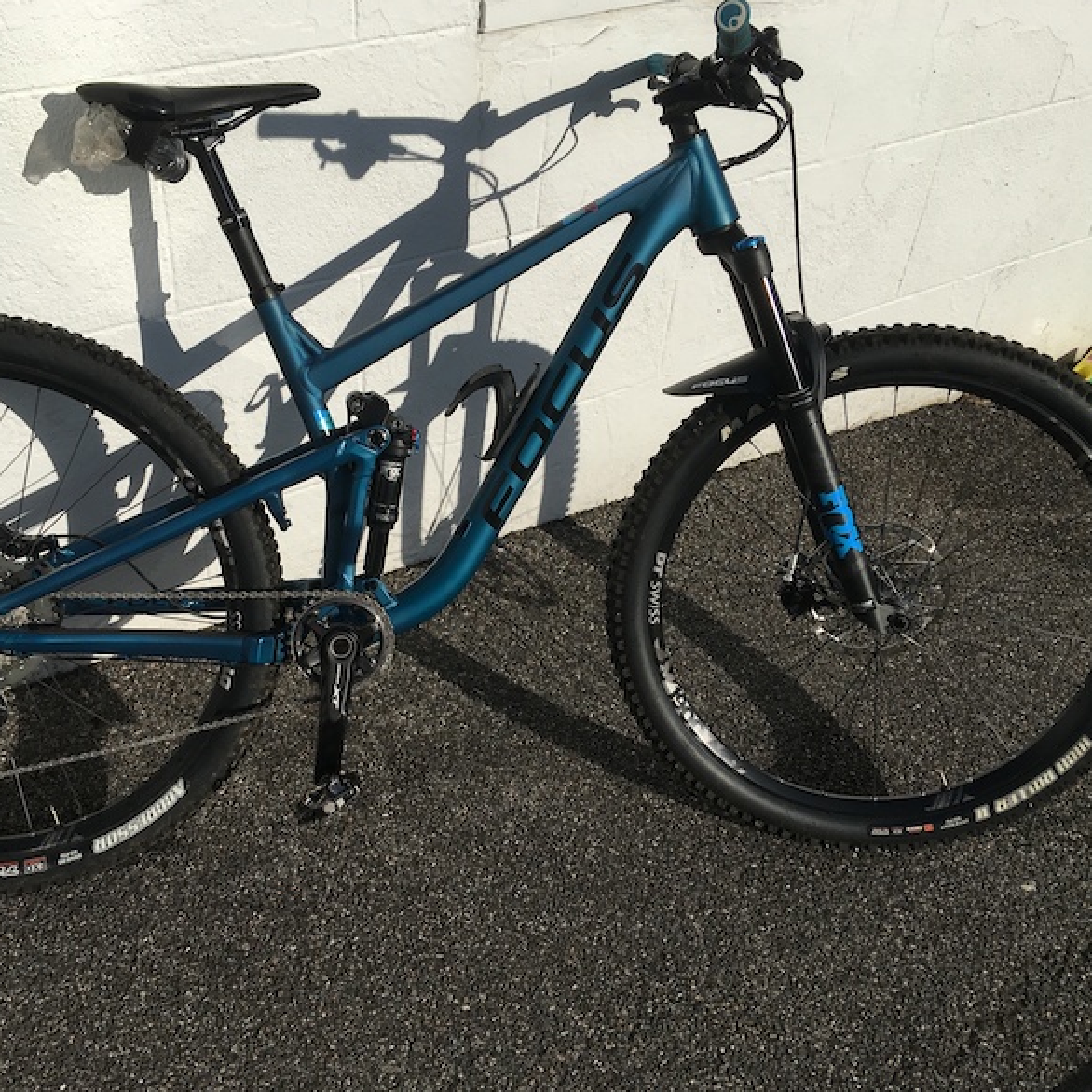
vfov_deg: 47.2
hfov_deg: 47.0
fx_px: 1249
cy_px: 540
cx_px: 457
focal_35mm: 35
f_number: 2.2
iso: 25
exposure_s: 1/3344
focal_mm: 4.15
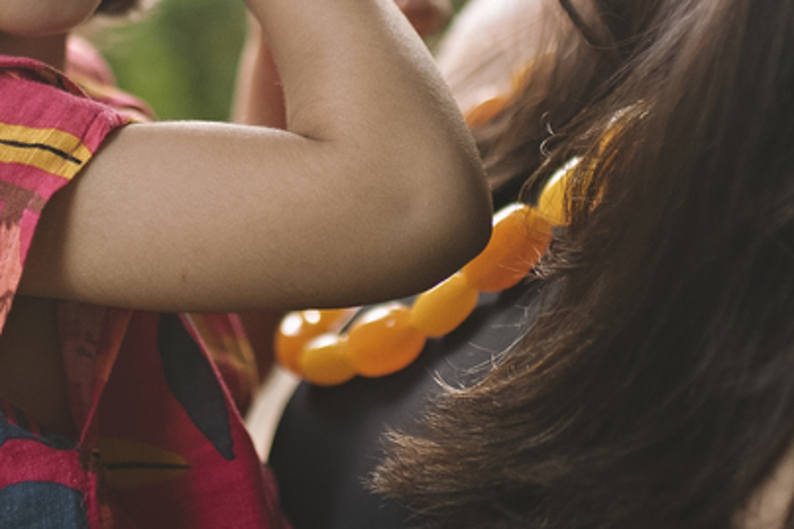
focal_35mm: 104
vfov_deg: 12.8
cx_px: 210
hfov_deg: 19.5
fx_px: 2293
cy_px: -132
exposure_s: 1/640
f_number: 1.8
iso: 800
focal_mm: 35
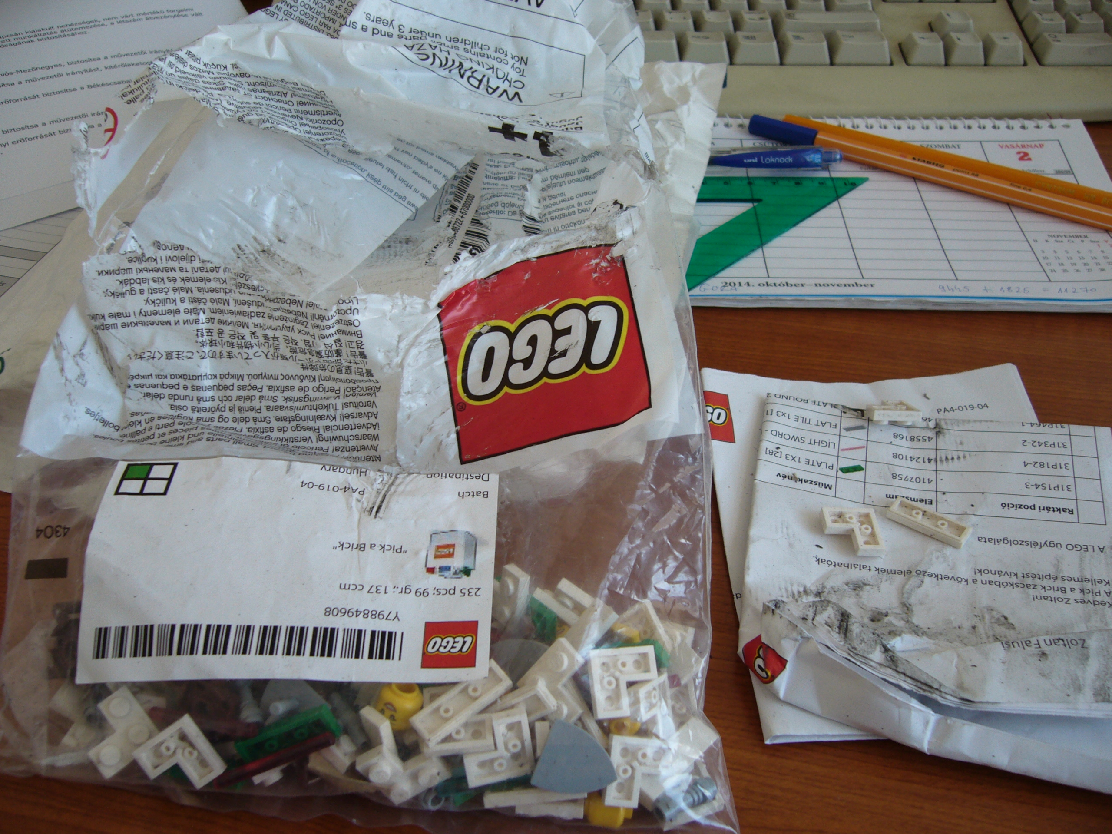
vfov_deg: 40.7
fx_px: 1124
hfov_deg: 52.6
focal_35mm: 35
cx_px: 556
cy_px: 417
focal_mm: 5.8
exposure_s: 1/25
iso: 80
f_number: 2.8
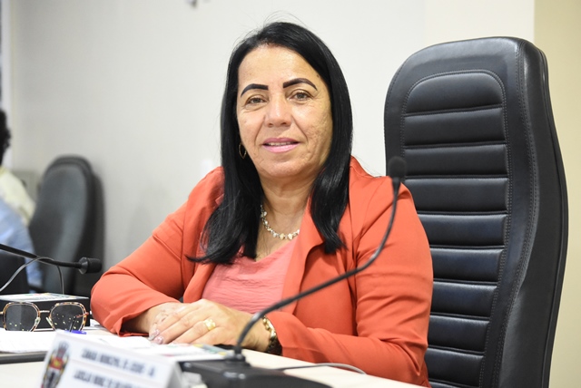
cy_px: 194
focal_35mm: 102
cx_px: 290
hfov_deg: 20.0
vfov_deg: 13.4
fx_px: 1648
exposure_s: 1/60
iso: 4000
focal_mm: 68
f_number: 4.5
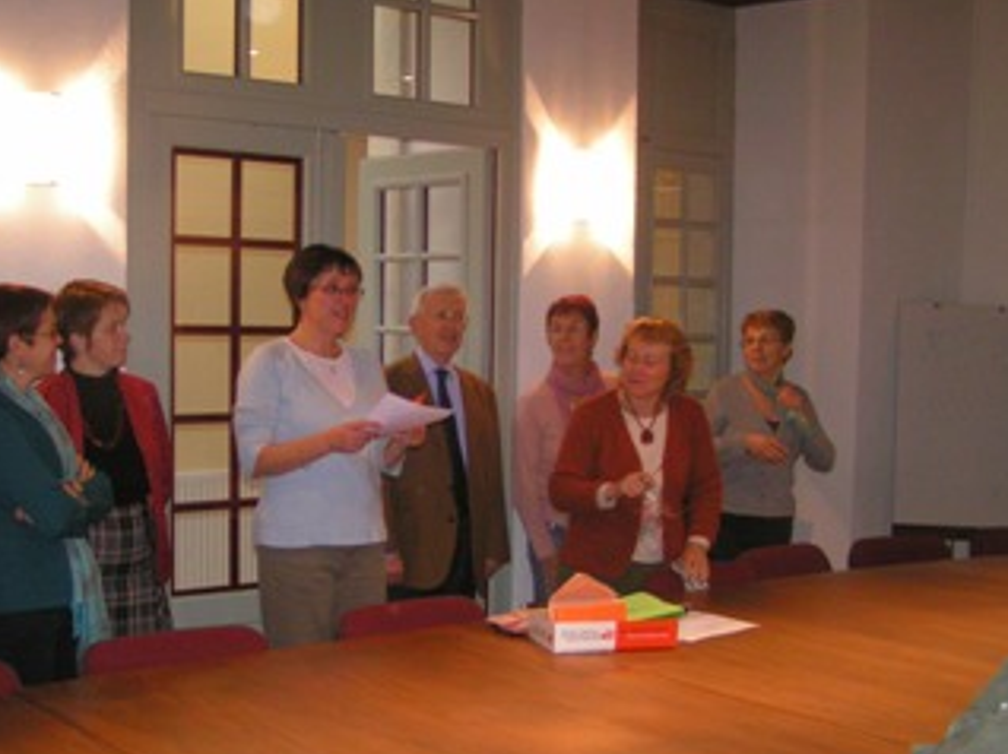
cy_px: 426
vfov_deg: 29.6
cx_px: 371
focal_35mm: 49
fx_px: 1426
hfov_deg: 38.7
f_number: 2.8
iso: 200
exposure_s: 1/40
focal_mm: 5.8
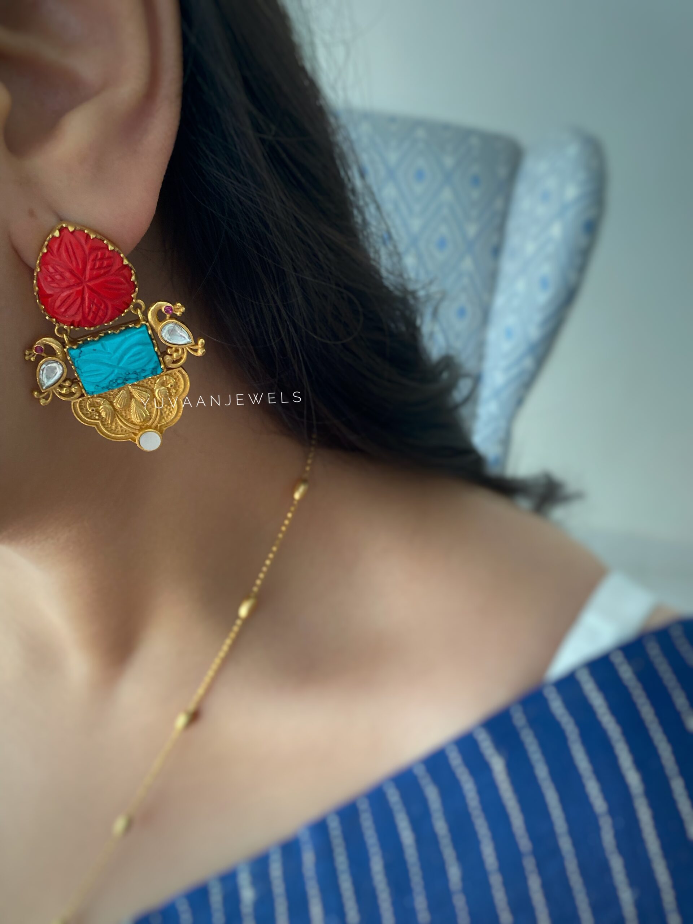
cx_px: 346
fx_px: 694
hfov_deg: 53.1
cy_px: 462
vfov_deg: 67.3
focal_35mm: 26
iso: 320
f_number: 1.8
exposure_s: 1/60
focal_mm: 4.25
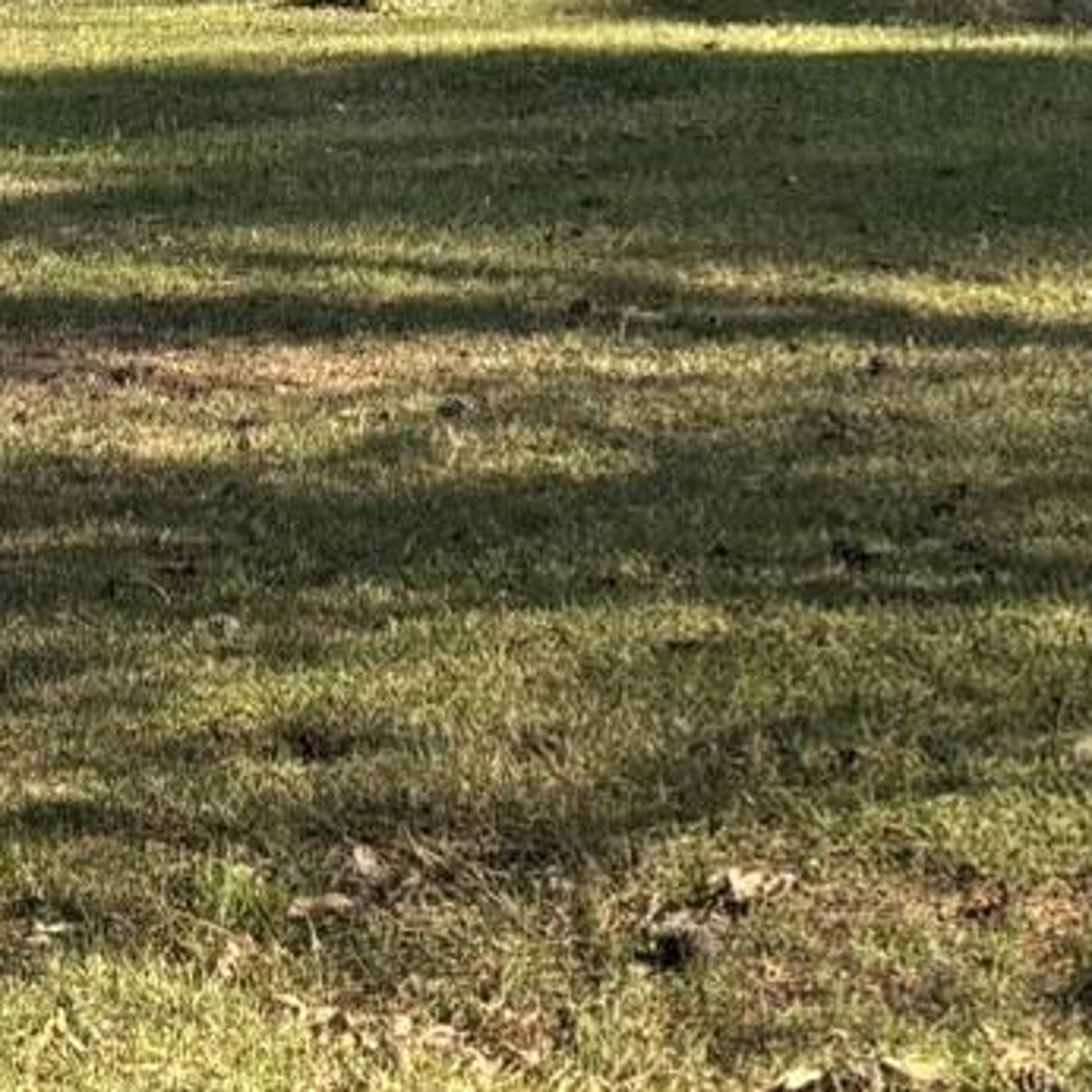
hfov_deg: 12.7
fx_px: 4854
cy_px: -1168
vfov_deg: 11.4
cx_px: 98
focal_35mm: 136
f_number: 1.6
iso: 50
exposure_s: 1/1590
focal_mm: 5.96
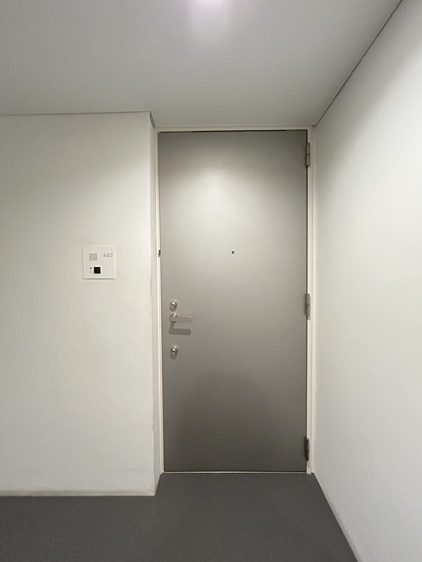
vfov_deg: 102.1
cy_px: 281
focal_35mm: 14
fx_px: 228
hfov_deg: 85.7
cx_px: 211
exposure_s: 1/50
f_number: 2.4
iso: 1600
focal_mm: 1.54
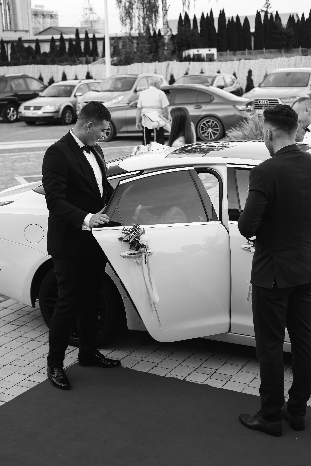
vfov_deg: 37.5
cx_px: 156
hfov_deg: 25.5
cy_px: 233
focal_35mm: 53
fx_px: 687
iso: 160
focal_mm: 35
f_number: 2.5
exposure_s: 1/60
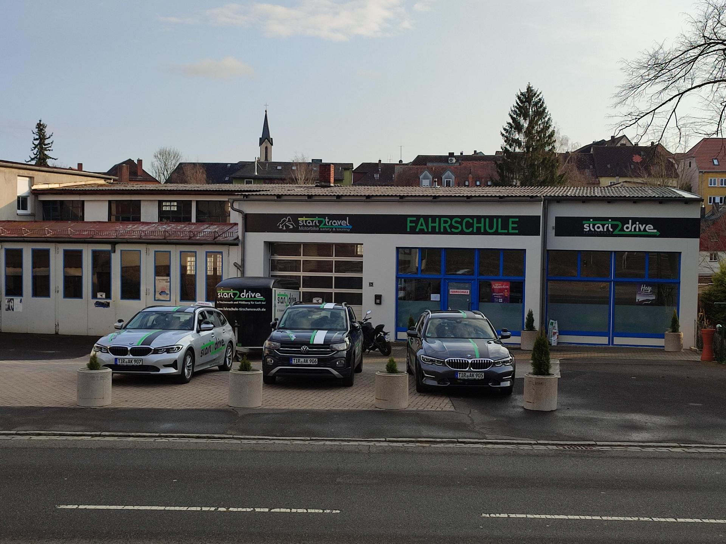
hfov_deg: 69.4
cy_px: 272
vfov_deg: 54.9
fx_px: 524
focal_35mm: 25
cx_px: 363
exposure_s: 1/377
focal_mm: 6.04
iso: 50
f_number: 1.9
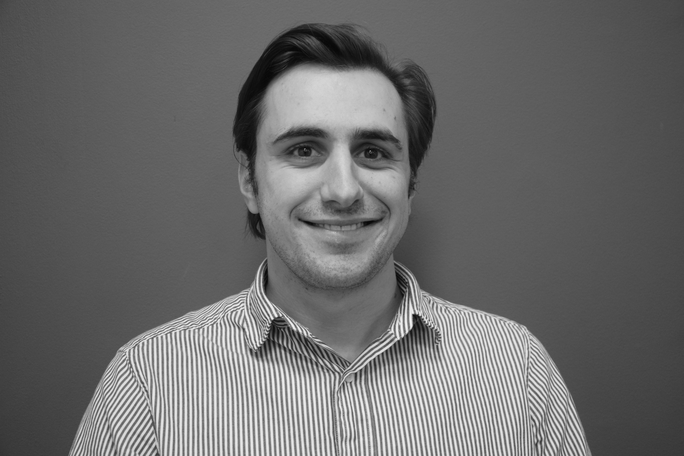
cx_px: 342
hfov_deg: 38.9
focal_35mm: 51
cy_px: 228
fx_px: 969
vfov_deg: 26.5
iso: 1400
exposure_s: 1/60
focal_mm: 34
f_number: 4.2
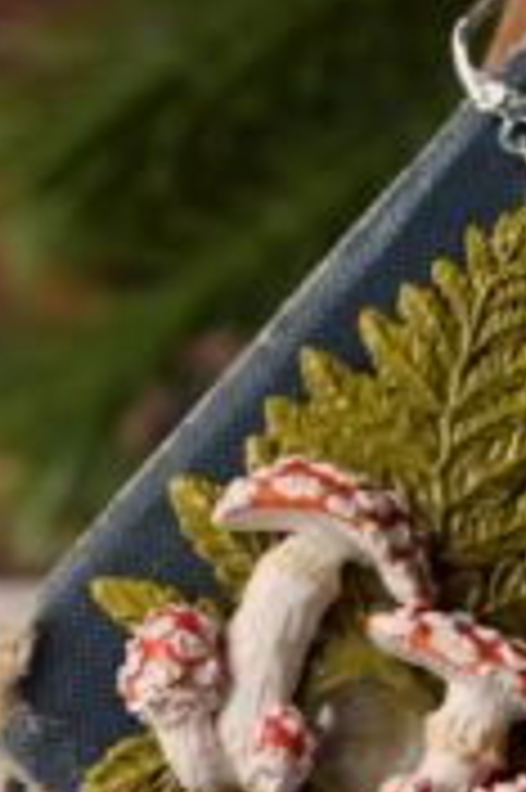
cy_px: 783
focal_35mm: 157
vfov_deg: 12.9
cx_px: 456
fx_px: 3447
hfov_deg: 8.7
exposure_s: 1/125
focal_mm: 46
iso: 400
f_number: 5.6
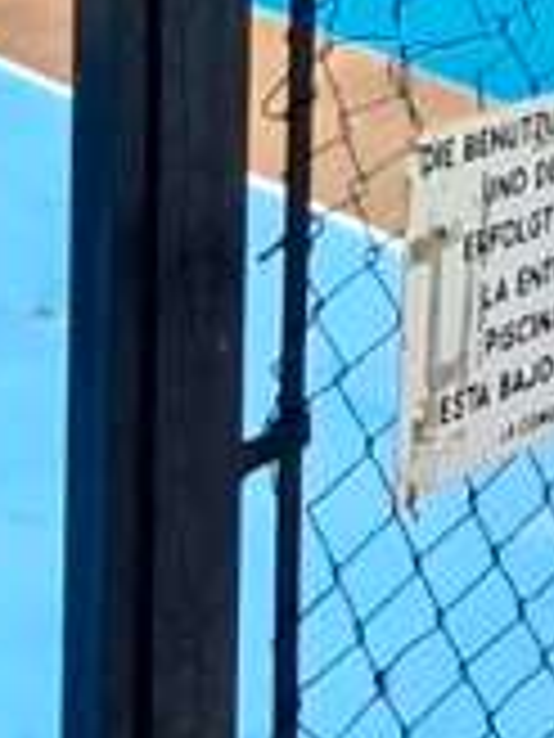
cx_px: 577
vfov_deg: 14.3
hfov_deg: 12.3
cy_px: -646
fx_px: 2539
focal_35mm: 119
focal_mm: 1.74
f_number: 2.2
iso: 160
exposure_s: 1/50
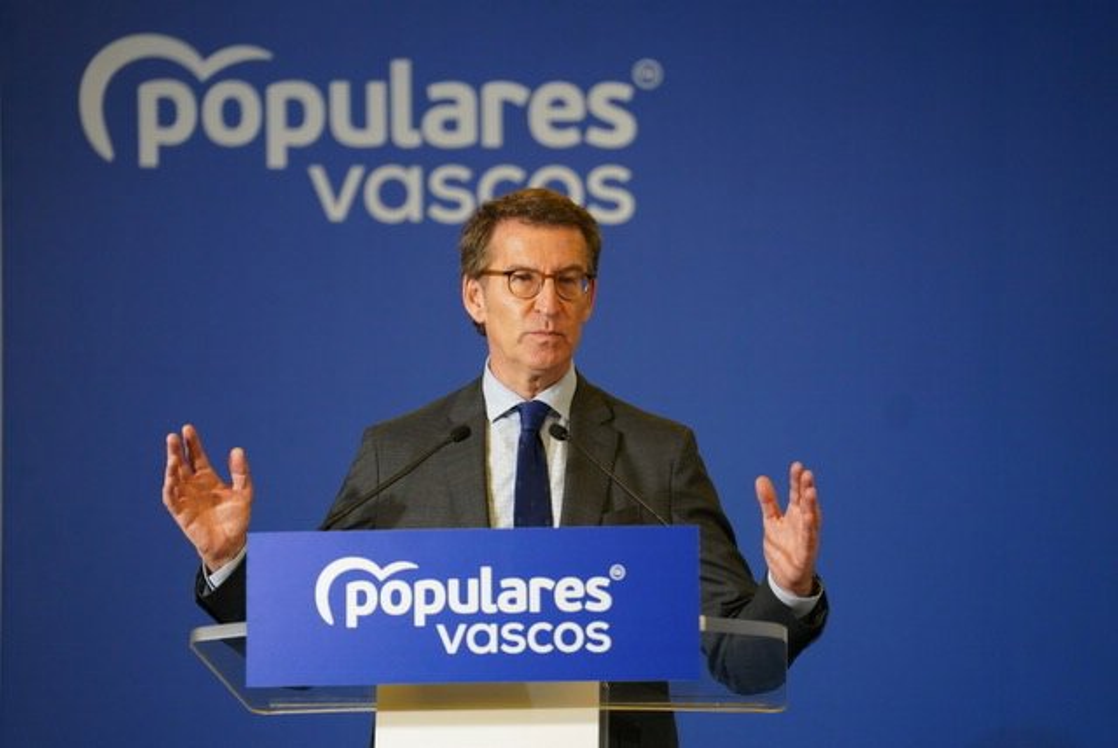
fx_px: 5129
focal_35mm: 165
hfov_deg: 12.4
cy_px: 374
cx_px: 559
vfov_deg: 8.3
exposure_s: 1/1000
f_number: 2.8
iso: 1600
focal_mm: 165
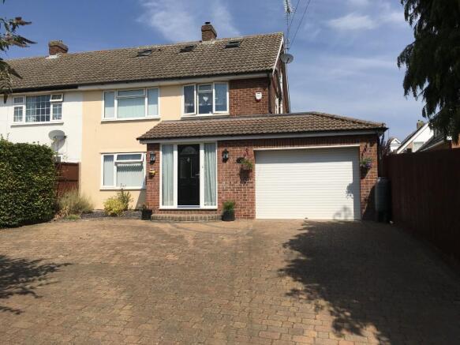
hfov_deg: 61.7
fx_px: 385
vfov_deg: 48.2
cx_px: 230
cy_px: 172
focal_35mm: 29
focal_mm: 4.15
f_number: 2.2
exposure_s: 1/3077
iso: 25
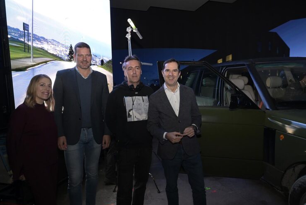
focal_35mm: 25
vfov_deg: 51.3
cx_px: 156
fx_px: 213
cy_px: 106
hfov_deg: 71.5
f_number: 5
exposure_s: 1/250
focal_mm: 24
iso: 3200
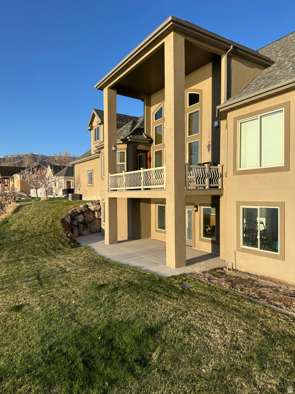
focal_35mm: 24
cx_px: 148
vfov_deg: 71.6
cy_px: 197
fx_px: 273
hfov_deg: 56.8
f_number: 1.78
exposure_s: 1/2591
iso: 80
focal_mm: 6.86
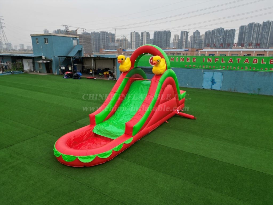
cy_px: 102
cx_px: 136
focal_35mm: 24
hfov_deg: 71.6
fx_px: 189
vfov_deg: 56.8
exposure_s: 1/2000
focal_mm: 6.72
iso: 130
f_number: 1.7
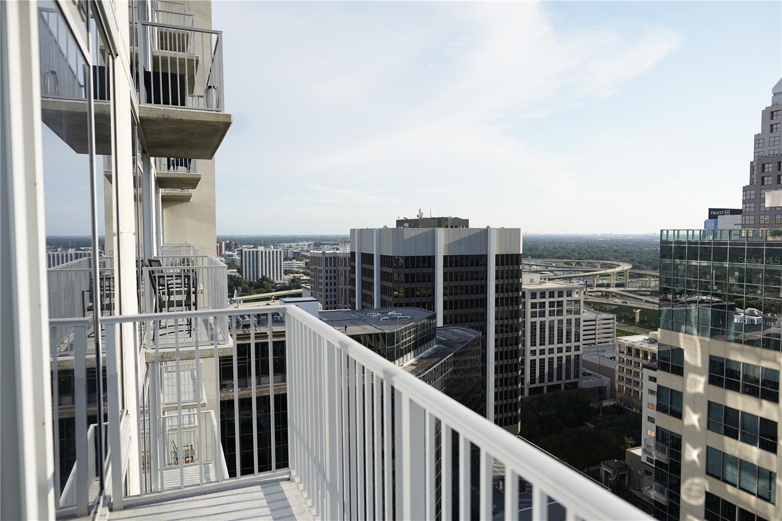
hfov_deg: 73.8
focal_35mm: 24
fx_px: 521
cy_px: 260
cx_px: 391
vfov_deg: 53.1
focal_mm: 24
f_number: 2.8
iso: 250
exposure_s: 1/4000
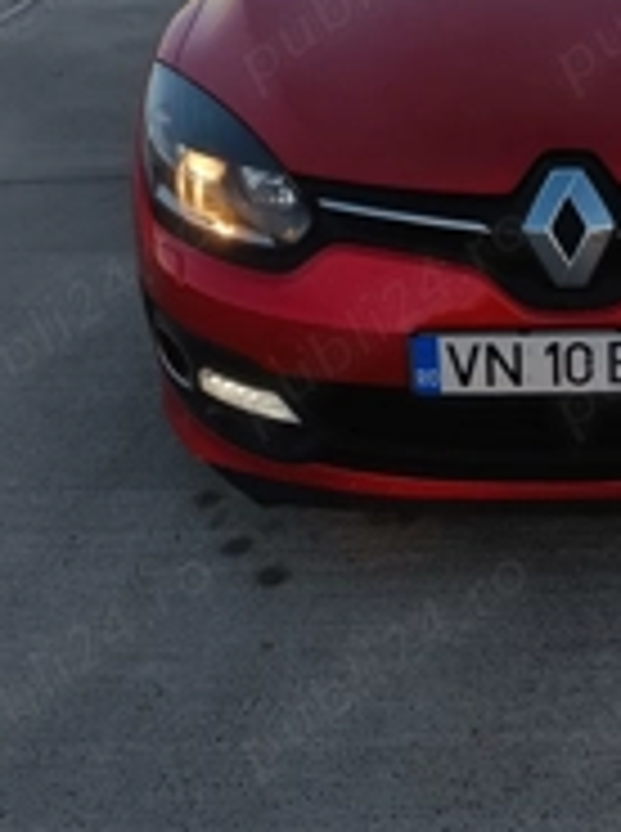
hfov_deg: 27.1
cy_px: 49
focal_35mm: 52
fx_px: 1248
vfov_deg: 34.4
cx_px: 540
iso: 53
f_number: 1.88
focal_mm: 5.59
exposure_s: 1/252
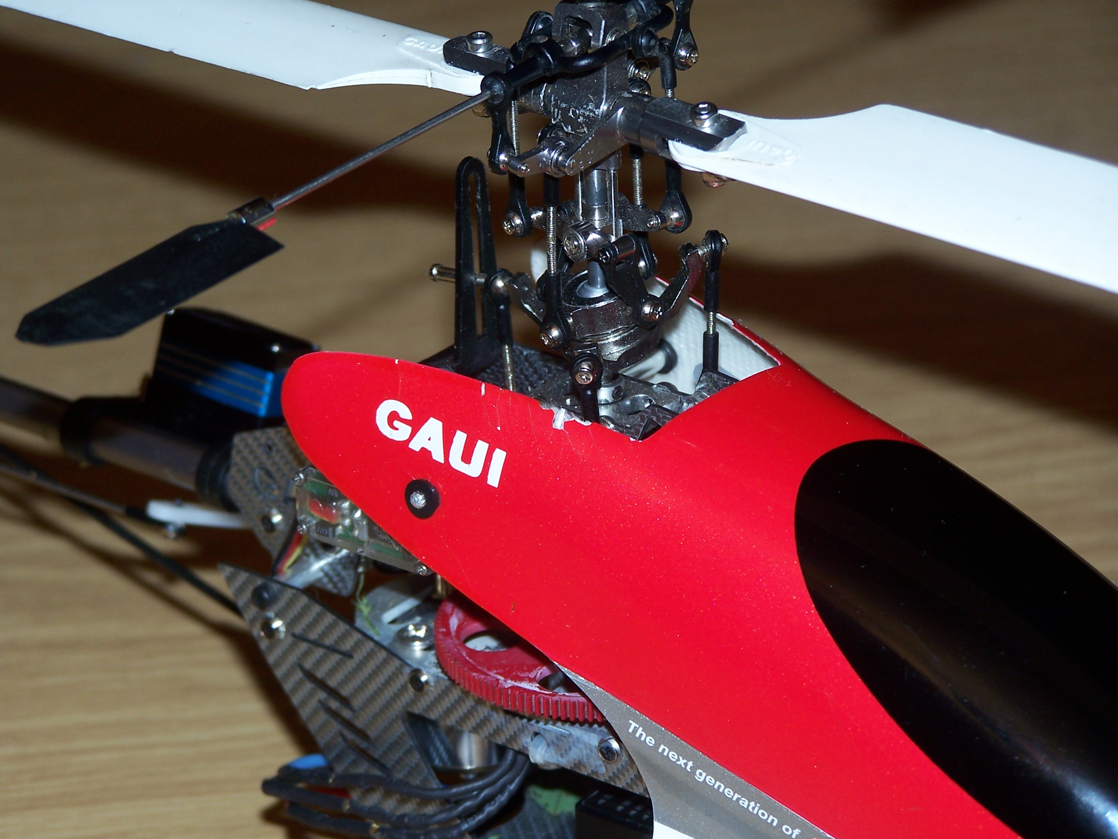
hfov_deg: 14.2
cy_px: 420
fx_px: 4489
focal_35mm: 139
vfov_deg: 10.7
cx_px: 559
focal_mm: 23.1
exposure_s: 1/100
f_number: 3.2
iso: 80
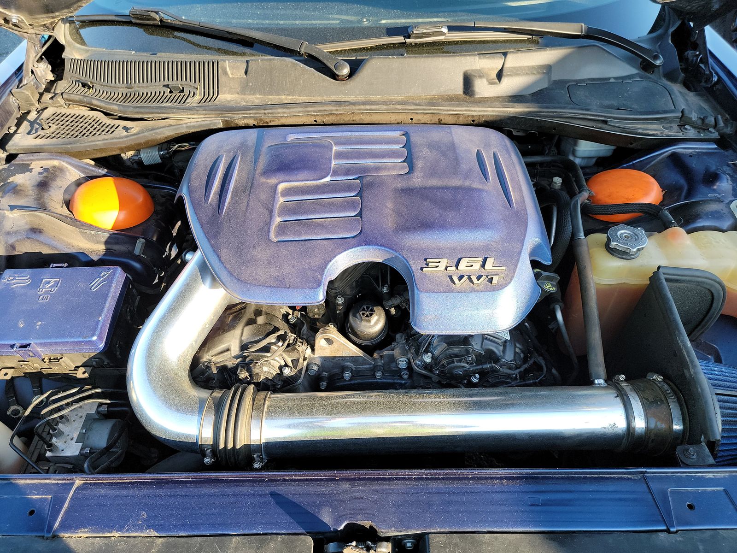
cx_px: 368
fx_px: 511
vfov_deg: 56.8
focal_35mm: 24
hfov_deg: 71.6
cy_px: 276
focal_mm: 6.7
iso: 73
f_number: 1.8
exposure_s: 1/119
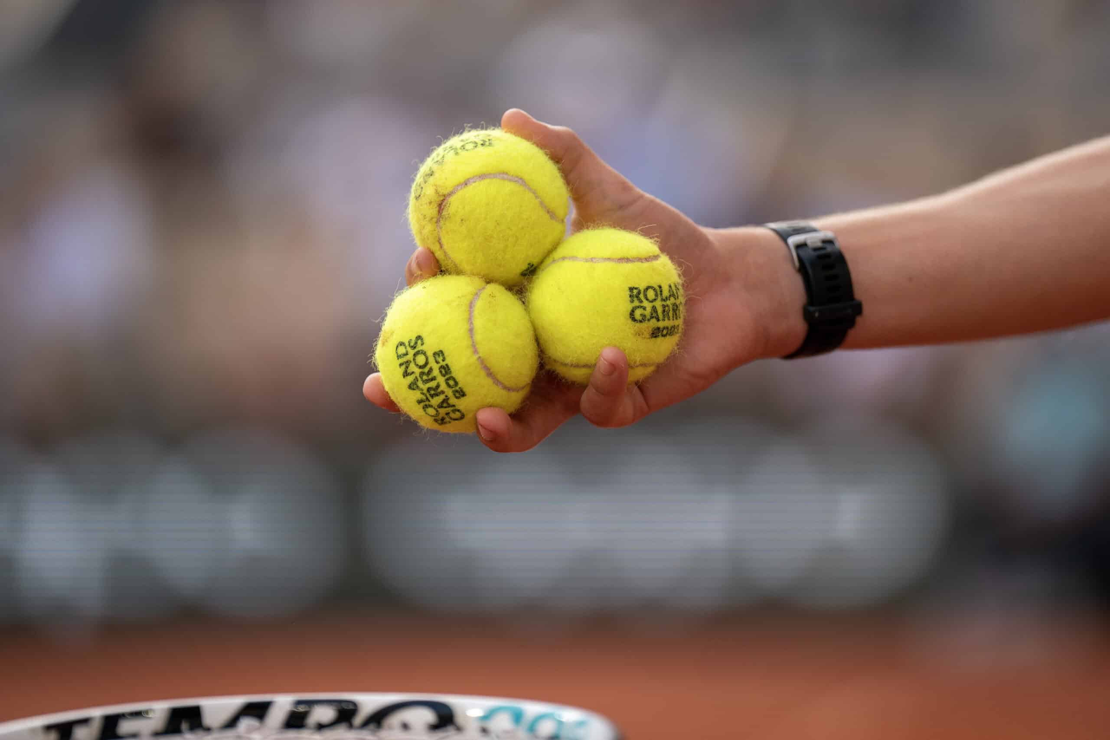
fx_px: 6167
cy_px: 370
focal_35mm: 200
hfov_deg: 10.3
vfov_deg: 6.9
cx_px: 555
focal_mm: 200
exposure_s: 1/1250
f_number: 2.8
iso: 200
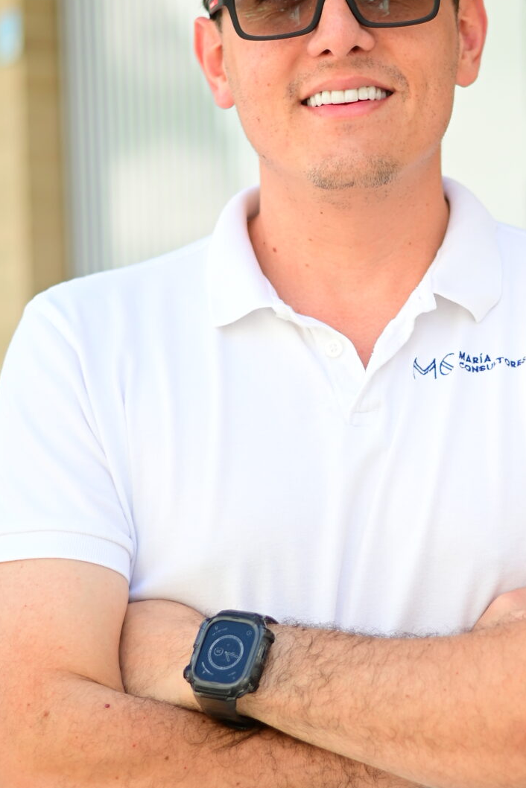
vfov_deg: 16.9
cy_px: 358
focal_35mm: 121
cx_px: 443
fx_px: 2650
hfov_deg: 11.3
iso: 160
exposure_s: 1/1250
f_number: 1.8
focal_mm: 50
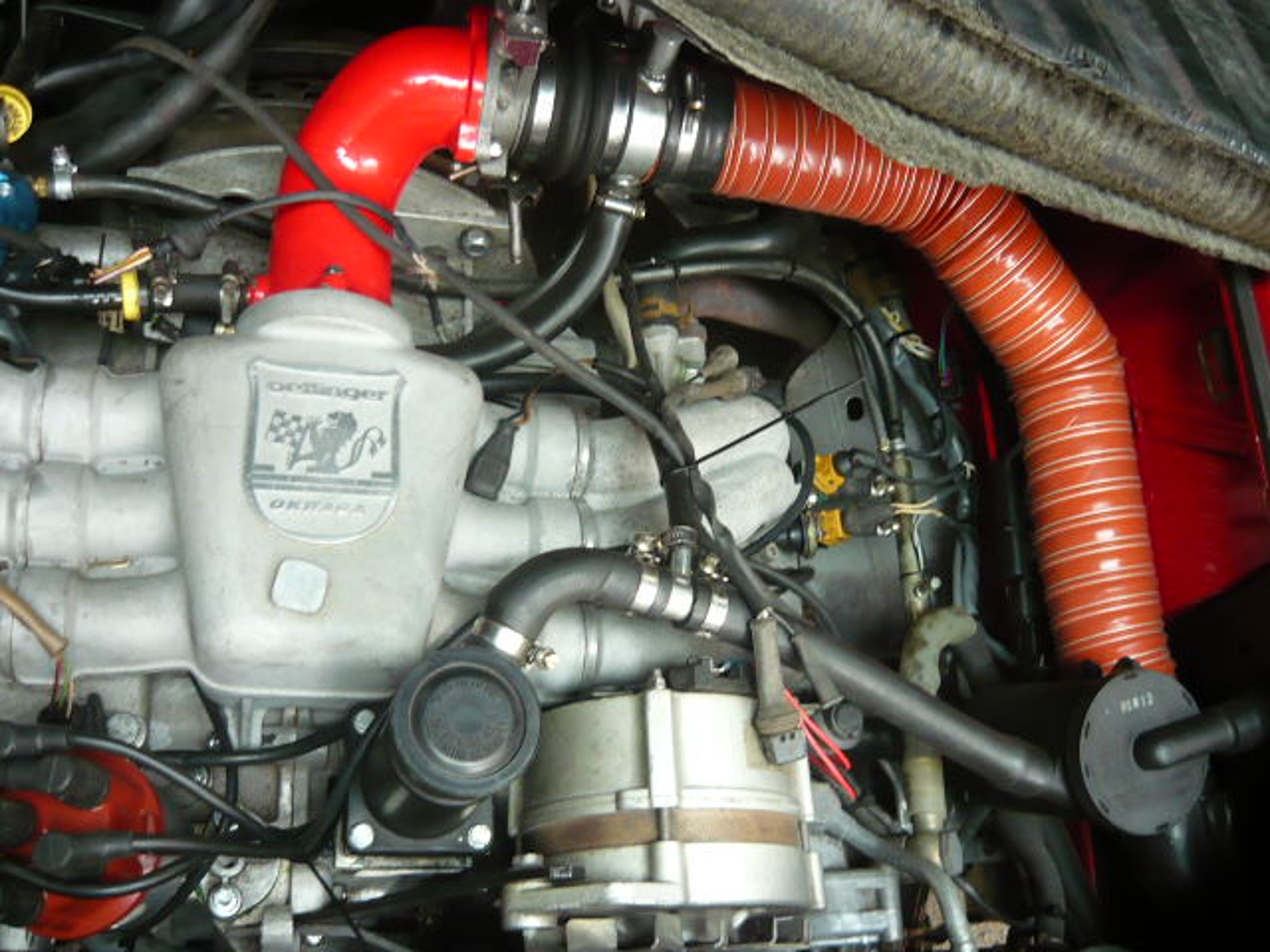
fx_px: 1211
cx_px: 635
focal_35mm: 33
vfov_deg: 42.9
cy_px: 476
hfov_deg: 55.4
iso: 250
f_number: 2.8
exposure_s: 1/30
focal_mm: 5.5
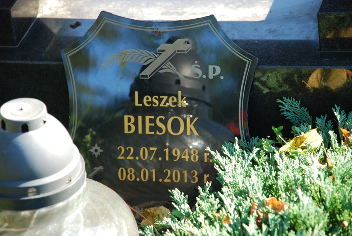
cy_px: 118
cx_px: 176
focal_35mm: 202
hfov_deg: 10.1
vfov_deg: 6.8
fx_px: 1984
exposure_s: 1/125
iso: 500
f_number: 6.3
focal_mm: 135
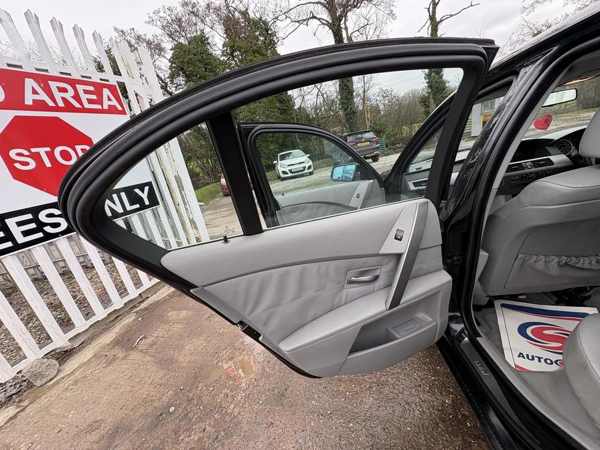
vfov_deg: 85.7
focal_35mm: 14
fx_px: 243
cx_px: 300
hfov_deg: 102.1
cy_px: 225
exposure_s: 1/102
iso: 40
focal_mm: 2.22
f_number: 2.2
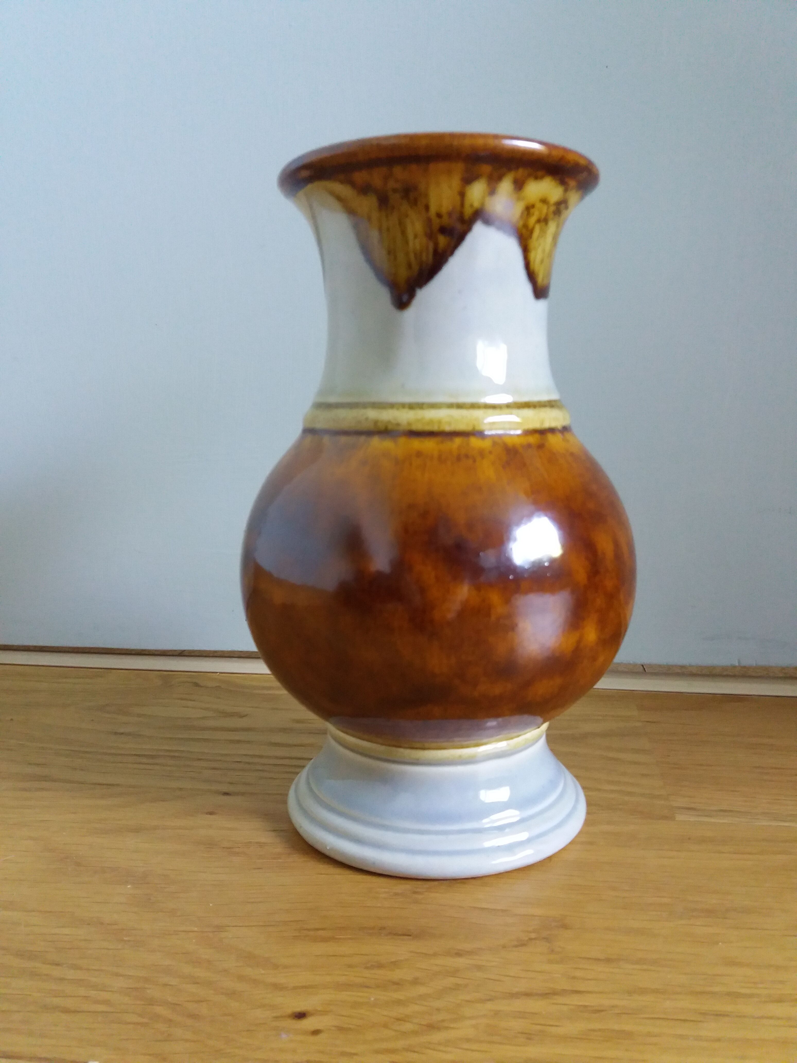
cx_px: 398
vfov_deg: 63.4
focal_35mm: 28
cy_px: 532
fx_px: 860
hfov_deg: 49.7
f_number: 1.9
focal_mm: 3.7
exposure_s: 1/17
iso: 250
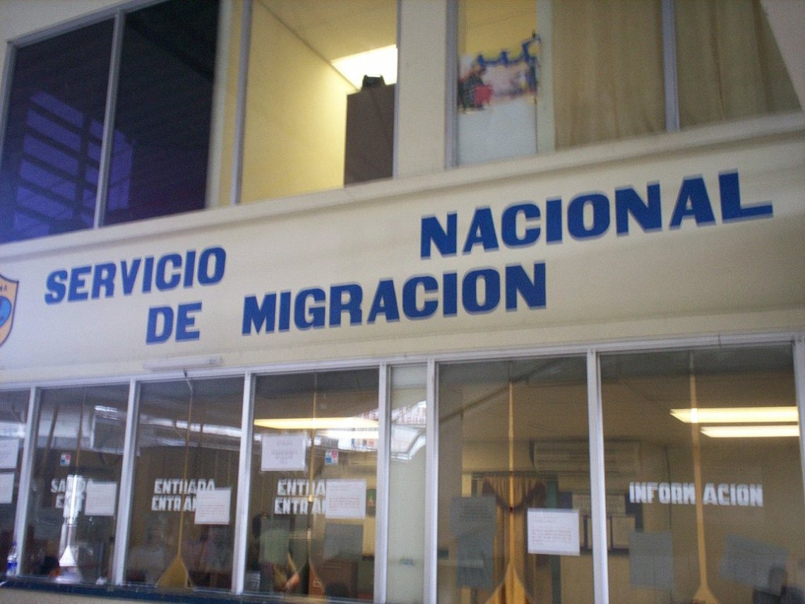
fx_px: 837
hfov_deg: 51.4
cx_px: 402
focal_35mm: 36
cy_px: 302
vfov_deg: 39.7
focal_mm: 6
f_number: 4.5
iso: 140
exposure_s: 1/10.2
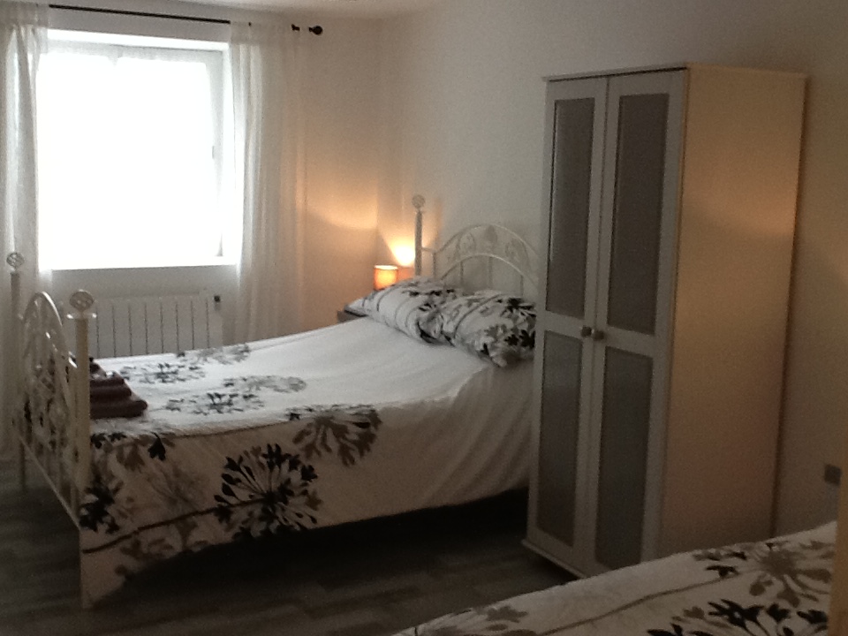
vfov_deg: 32.9
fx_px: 1078
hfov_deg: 42.9
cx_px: 424
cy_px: 318
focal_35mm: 44
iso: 80
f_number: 2.4
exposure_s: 1/30
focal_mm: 2.03
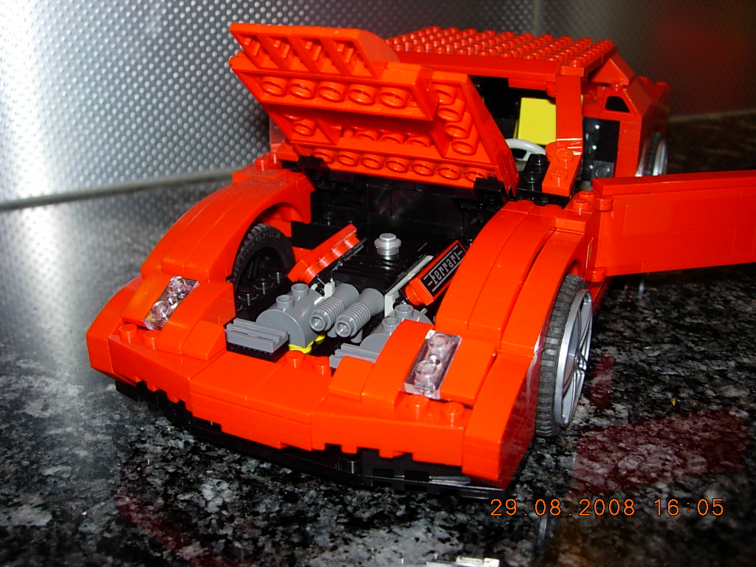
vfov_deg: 37.7
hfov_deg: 49.0
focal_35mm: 38
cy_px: 284
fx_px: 830
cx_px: 378
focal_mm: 7.8
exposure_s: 1/64
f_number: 2.8
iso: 79
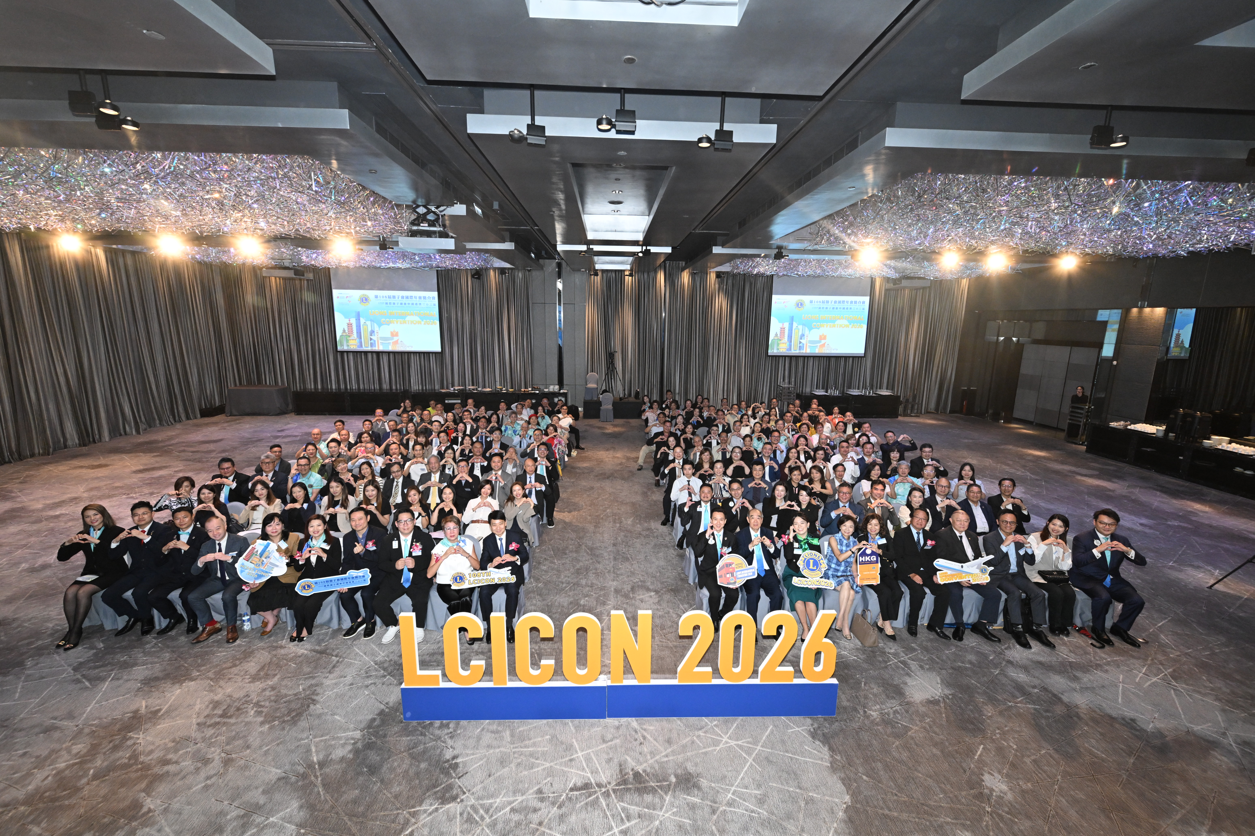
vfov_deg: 77.3
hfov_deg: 100.4
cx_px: 628
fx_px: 523
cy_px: 418
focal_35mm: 15
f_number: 7.1
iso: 2500
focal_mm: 15
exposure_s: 1/100
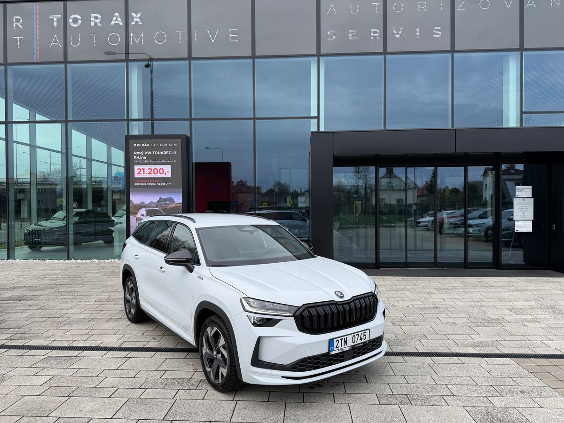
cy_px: 212
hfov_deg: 71.6
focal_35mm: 24
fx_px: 391
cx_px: 282
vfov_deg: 56.8
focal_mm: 6.76
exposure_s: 1/2169
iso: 80
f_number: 1.78
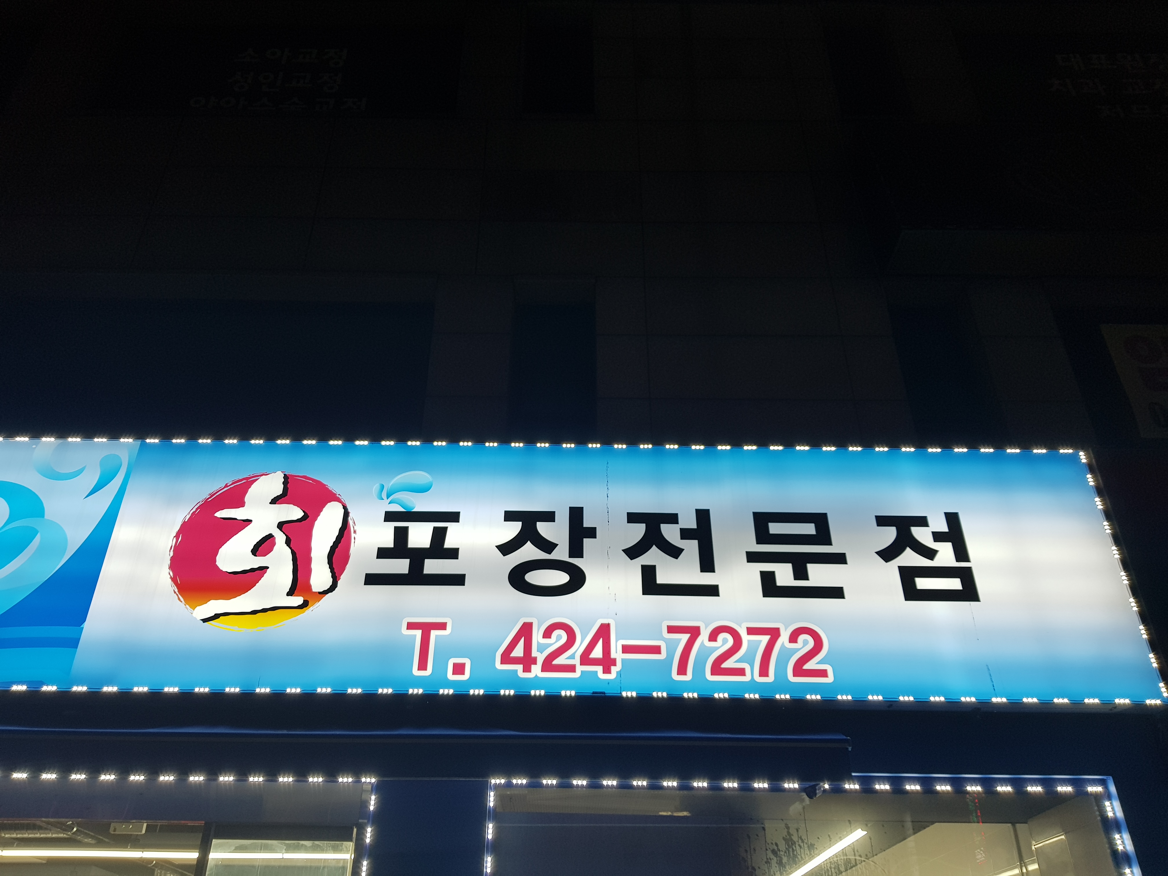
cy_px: 438
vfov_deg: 53.1
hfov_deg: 67.3
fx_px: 877
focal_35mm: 26
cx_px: 584
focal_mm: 4.2
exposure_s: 1/160
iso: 40
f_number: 1.7
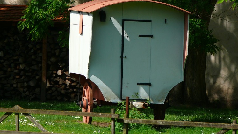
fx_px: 2896
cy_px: 47
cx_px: 119
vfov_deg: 2.6
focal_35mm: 459
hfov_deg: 4.7
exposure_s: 1/200
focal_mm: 88.8
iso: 100
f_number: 4
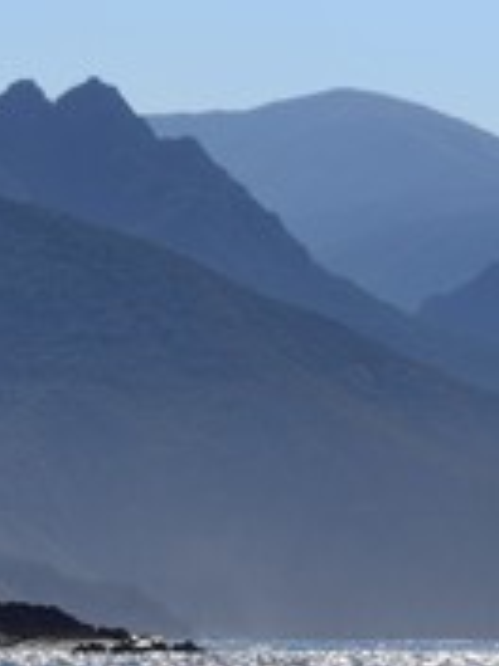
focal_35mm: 460
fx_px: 8841
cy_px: 344
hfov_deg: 3.2
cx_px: 113
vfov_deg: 4.3
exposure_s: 1/640
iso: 400
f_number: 18
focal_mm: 200
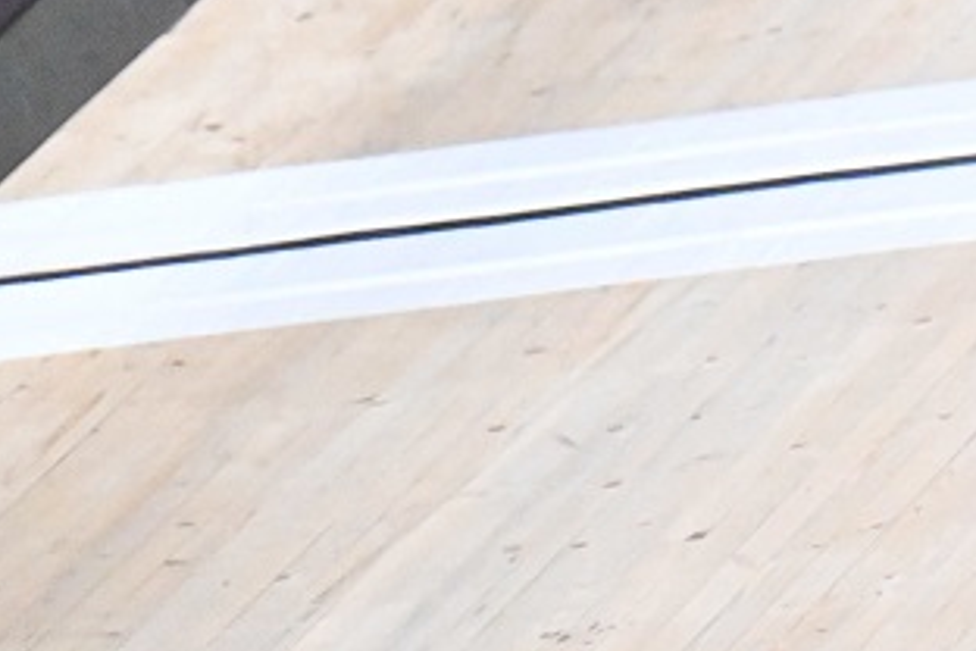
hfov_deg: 1.3
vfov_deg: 0.9
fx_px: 41694
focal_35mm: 1538
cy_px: -573
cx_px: 1858
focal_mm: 400
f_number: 5.6
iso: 25600
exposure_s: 1/2000
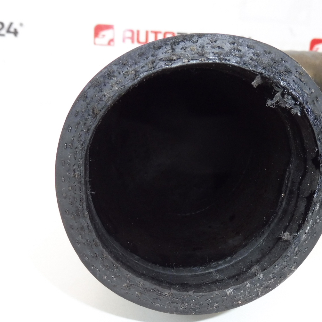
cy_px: 206
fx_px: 474
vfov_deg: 37.3
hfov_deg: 37.3
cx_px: 207
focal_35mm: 45
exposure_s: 1/60
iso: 200
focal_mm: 4.4
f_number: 4
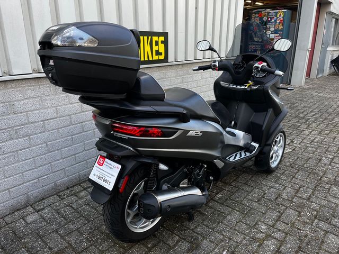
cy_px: 127
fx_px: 255
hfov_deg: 67.3
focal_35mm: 26
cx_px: 170
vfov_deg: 53.1
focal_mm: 5.1
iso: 64
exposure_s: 1/122
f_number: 1.6
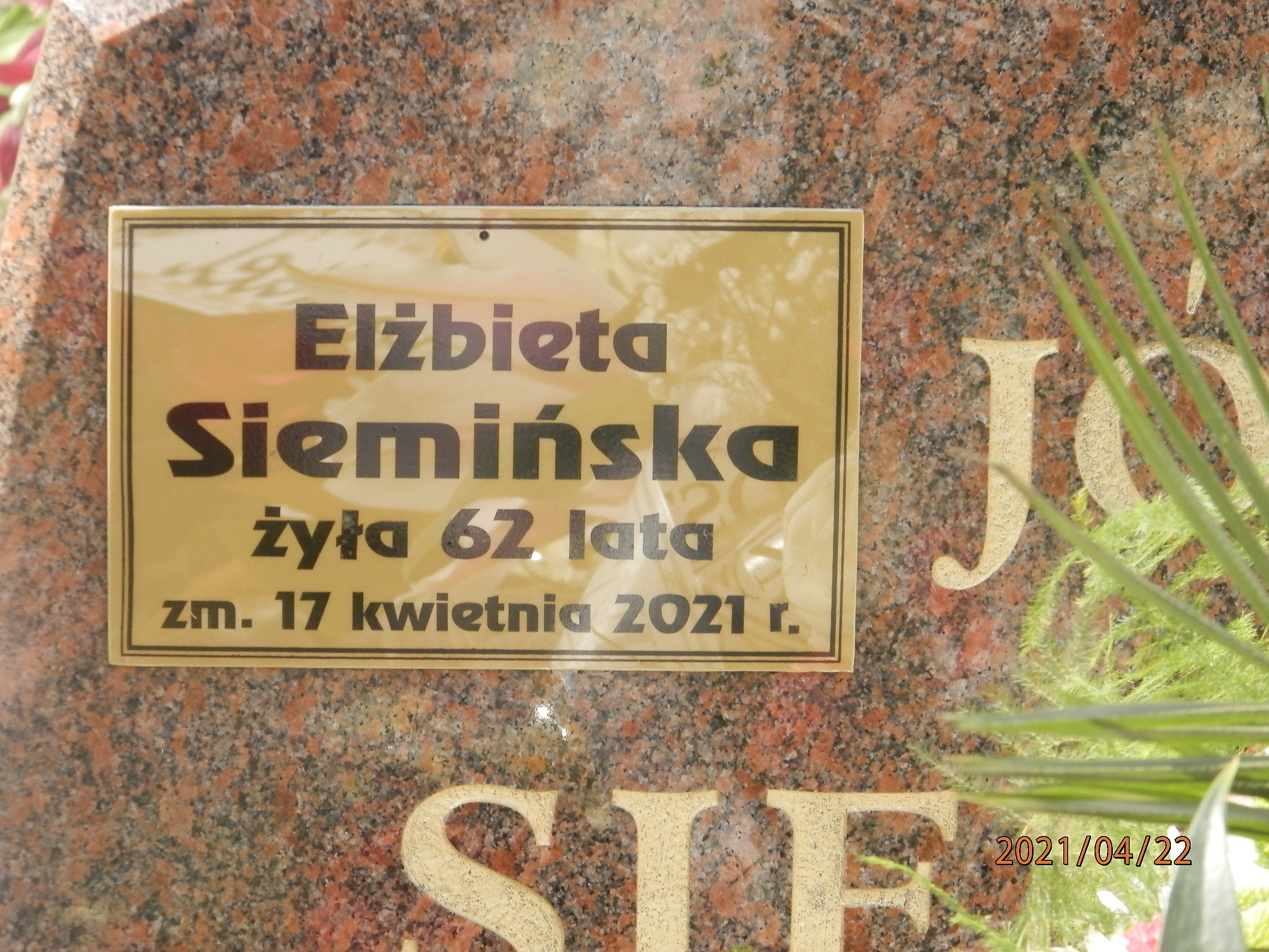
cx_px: 634
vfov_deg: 6.6
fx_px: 8212
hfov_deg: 8.8
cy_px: 476
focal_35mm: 224
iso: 200
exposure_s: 1/200
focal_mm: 40
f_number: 5.4
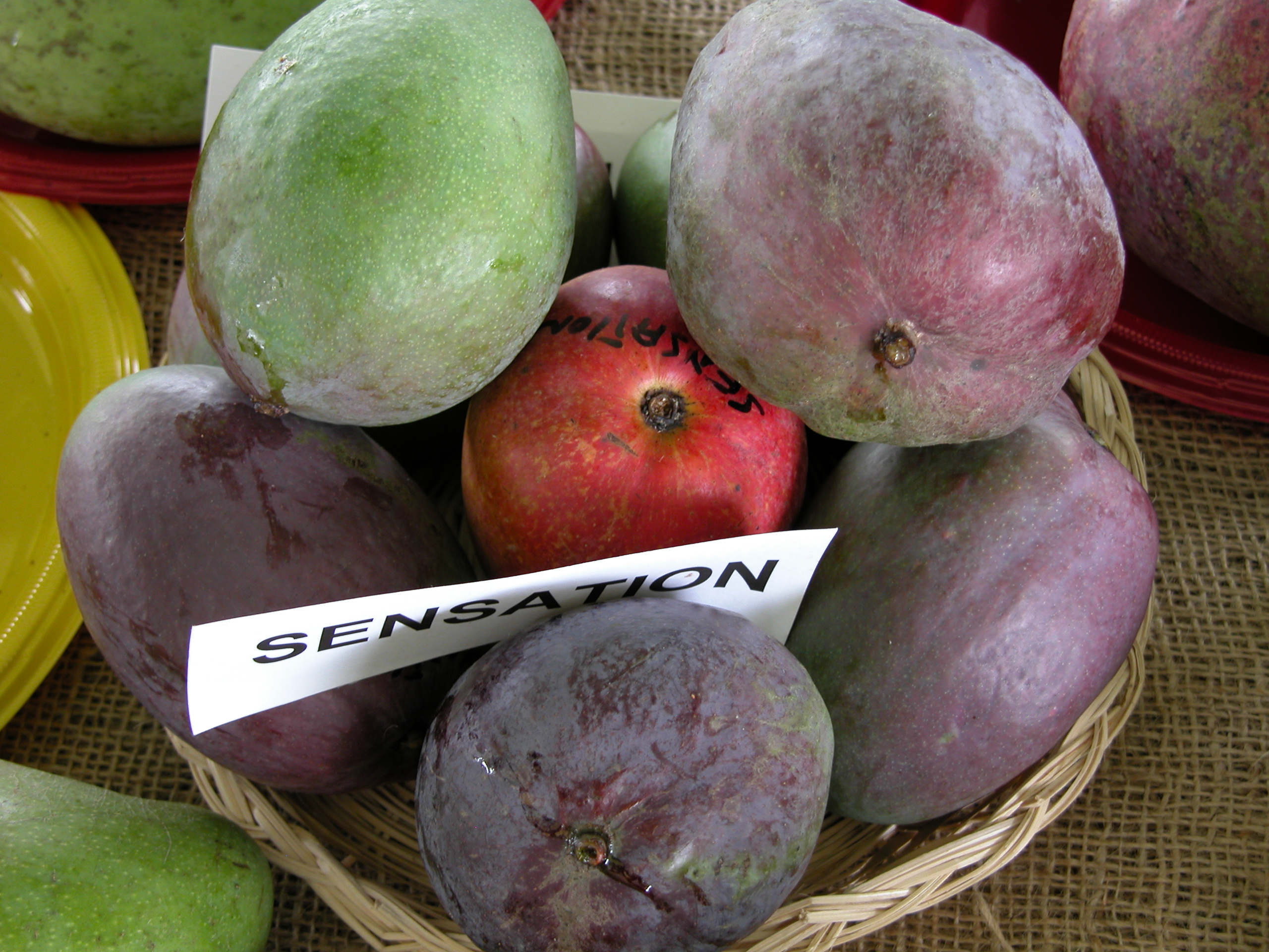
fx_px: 2566
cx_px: 634
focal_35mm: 70
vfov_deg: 21.0
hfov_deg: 27.8
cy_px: 476
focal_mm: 17.8
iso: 100
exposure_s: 1/17.8
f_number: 3.3
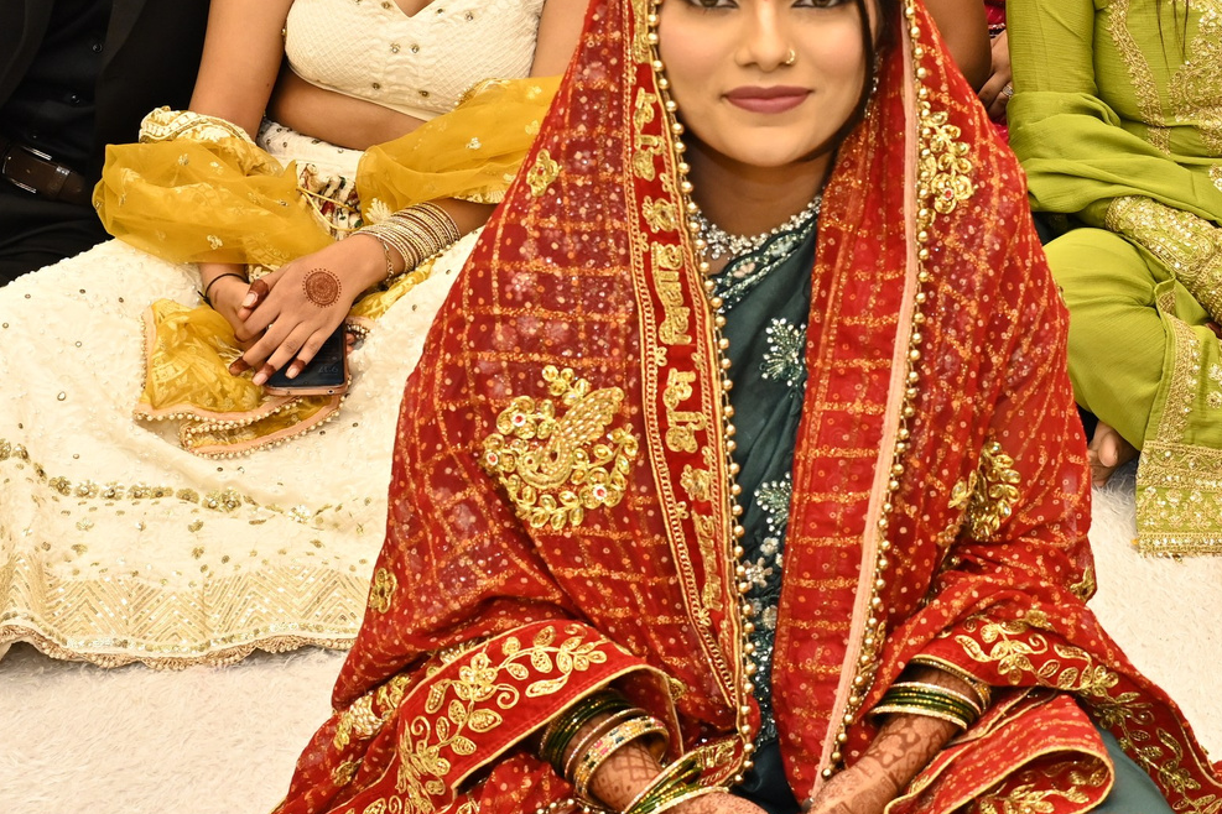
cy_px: 281
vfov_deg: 19.4
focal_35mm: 70
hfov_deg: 28.2
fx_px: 2376
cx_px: 981
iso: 640
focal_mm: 27
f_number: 6.3
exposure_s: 1/200
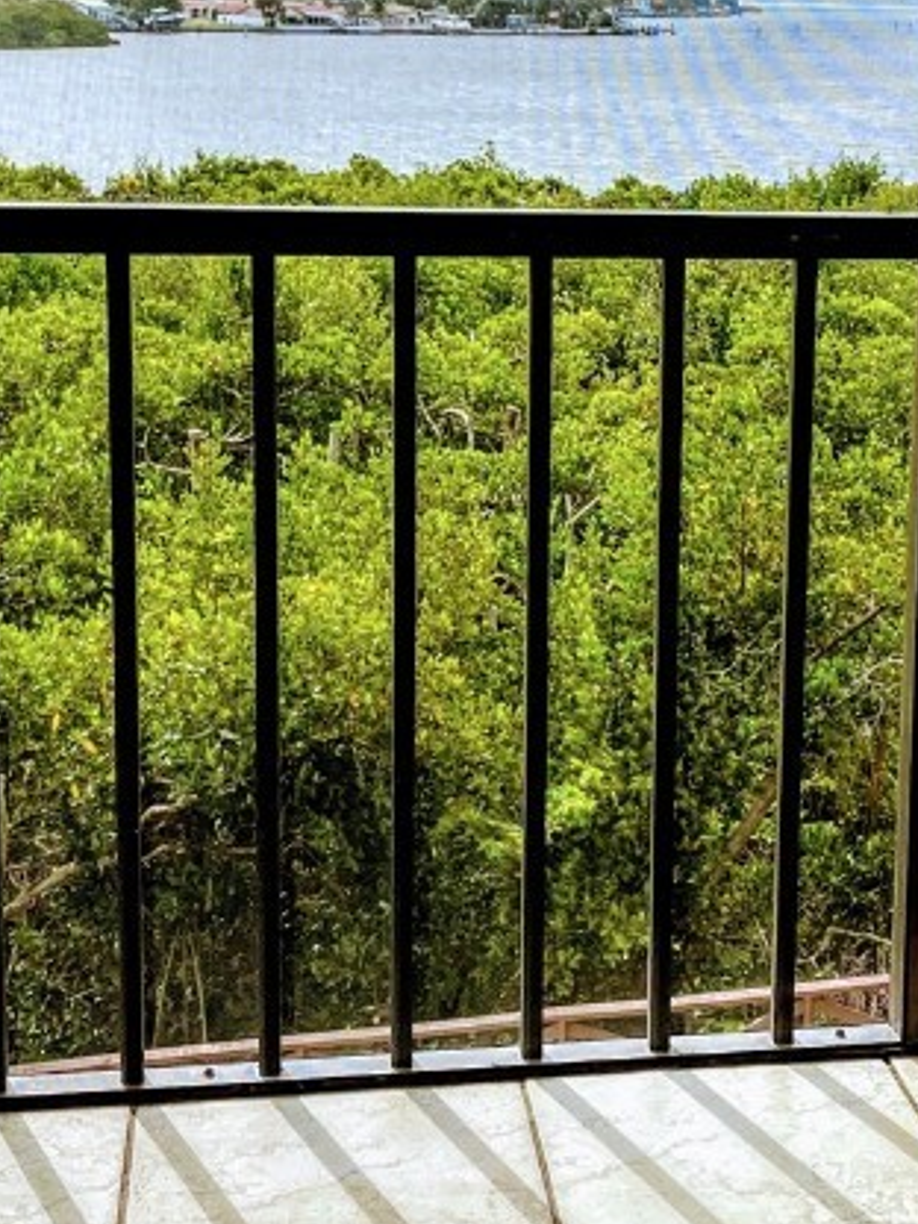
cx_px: 671
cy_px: 403
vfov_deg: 30.0
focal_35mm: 64
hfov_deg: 22.7
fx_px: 2263
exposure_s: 1/3922
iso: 50
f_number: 1.6
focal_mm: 5.1
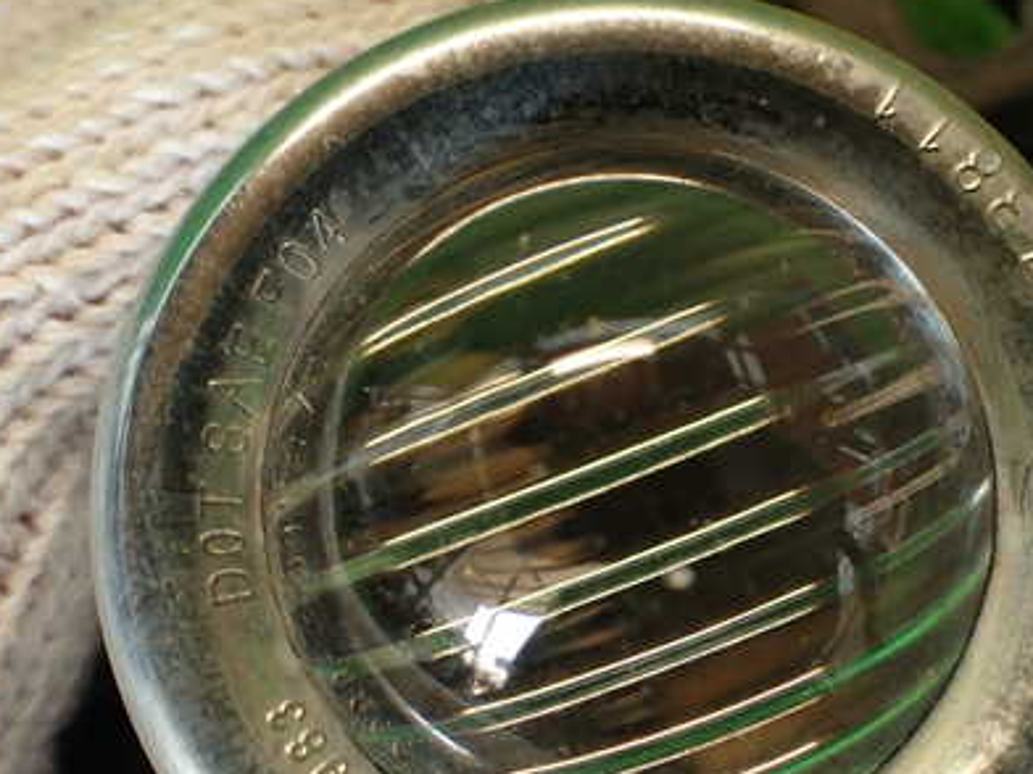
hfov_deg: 38.7
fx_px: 1462
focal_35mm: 49
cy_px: 513
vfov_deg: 29.5
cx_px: 632
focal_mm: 5.79
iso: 200
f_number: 2.4
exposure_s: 1/50
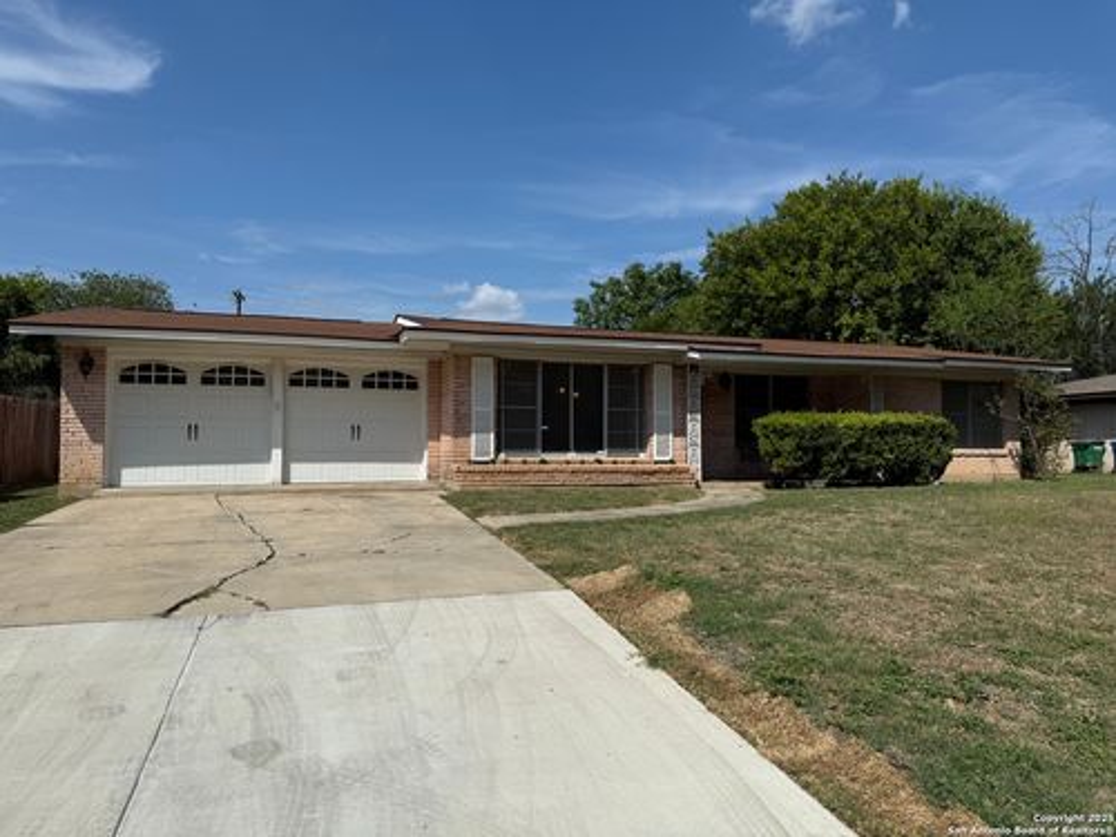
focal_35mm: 24
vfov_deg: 56.8
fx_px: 774
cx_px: 558
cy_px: 418
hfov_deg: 71.6
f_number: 1.78
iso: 80
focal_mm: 6.76
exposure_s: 1/9091
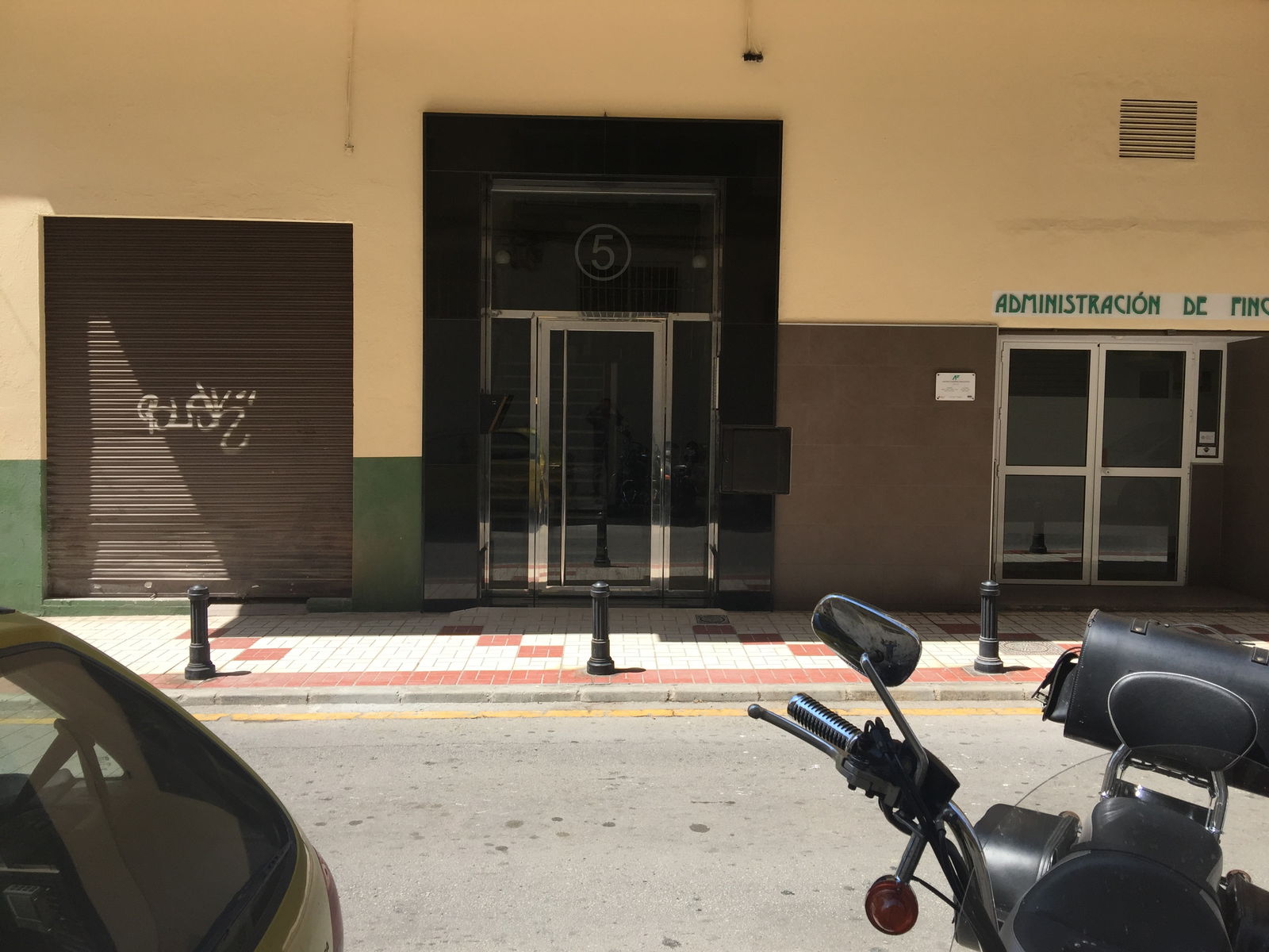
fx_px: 1063
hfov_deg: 61.7
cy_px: 476
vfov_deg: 48.2
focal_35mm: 29
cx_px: 634
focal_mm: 4.15
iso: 32
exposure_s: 1/1014
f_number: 2.2
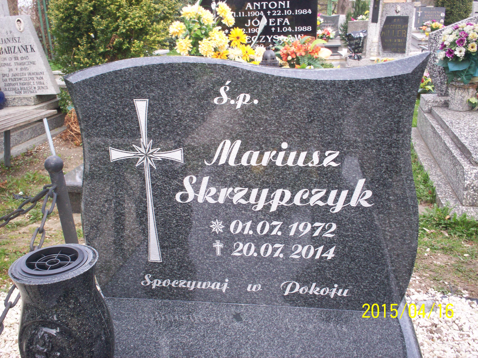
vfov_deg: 39.7
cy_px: 179
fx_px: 497
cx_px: 239
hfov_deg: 51.4
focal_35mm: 36
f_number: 4.5
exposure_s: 1/77.1
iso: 100
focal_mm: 6
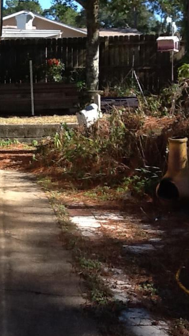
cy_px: 170
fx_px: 579
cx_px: 5
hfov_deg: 18.1
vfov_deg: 32.4
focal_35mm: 65
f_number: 2.4
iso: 40
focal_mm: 2.03
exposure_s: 1/524
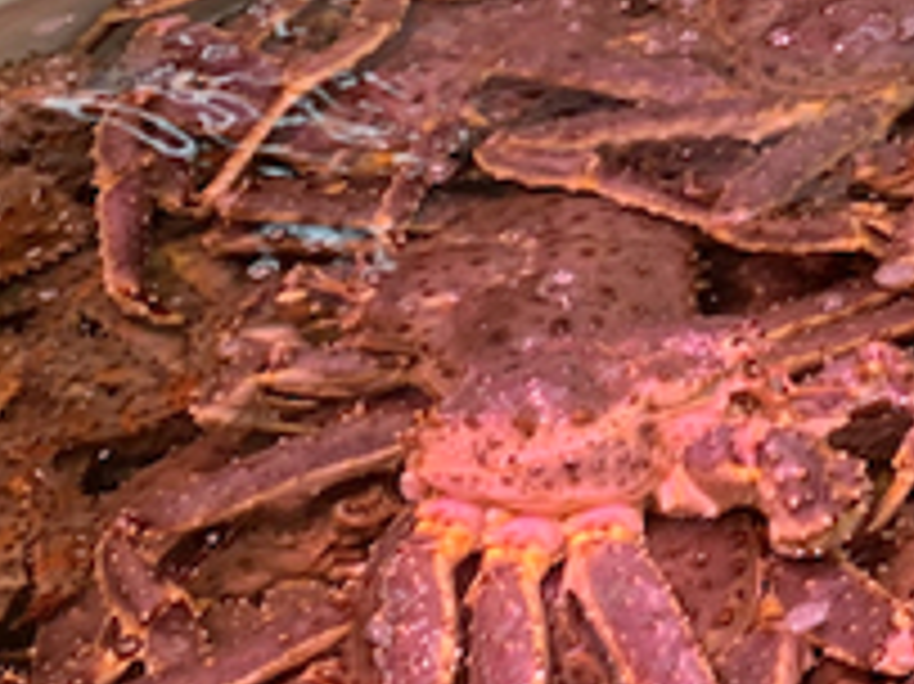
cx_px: 1828
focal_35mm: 131
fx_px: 3457
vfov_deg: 10.9
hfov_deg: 13.1
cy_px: -292
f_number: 1.8
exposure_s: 1/100
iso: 40
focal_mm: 4.25
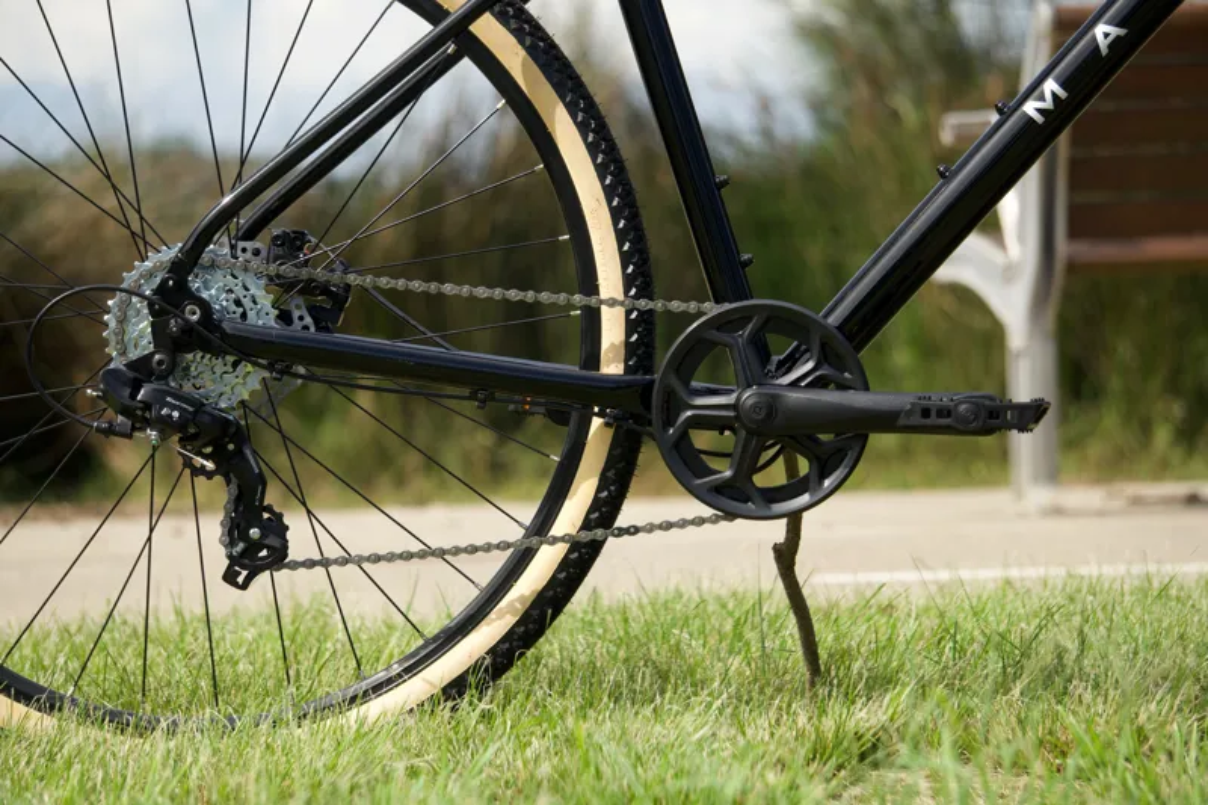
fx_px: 6290
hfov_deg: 11.0
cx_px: 604
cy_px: 402
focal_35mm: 188
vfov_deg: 7.3
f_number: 5.6
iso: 200
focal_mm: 125
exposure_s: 1/250
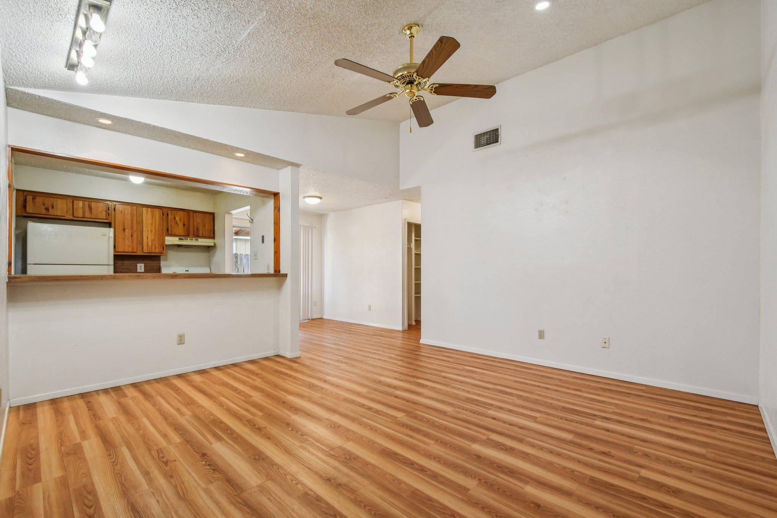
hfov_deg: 100.4
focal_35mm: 15
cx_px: 388
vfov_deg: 77.3
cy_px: 259
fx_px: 324
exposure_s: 1/15
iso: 400
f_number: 8
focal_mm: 10
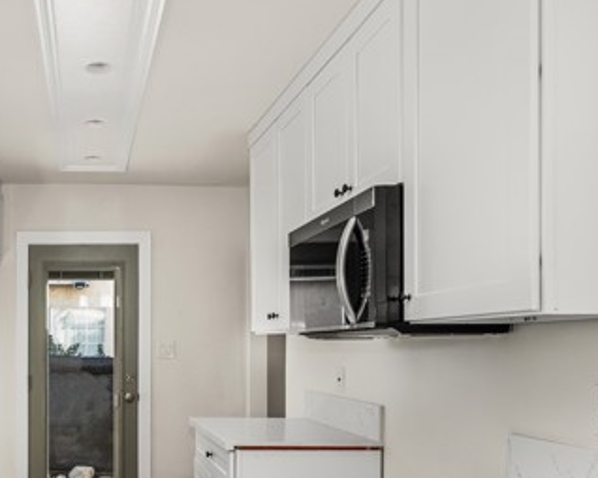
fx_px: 618
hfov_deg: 47.8
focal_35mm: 35
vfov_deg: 41.2
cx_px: 92
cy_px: 351
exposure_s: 1/20
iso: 100
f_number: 6.3
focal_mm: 18.5
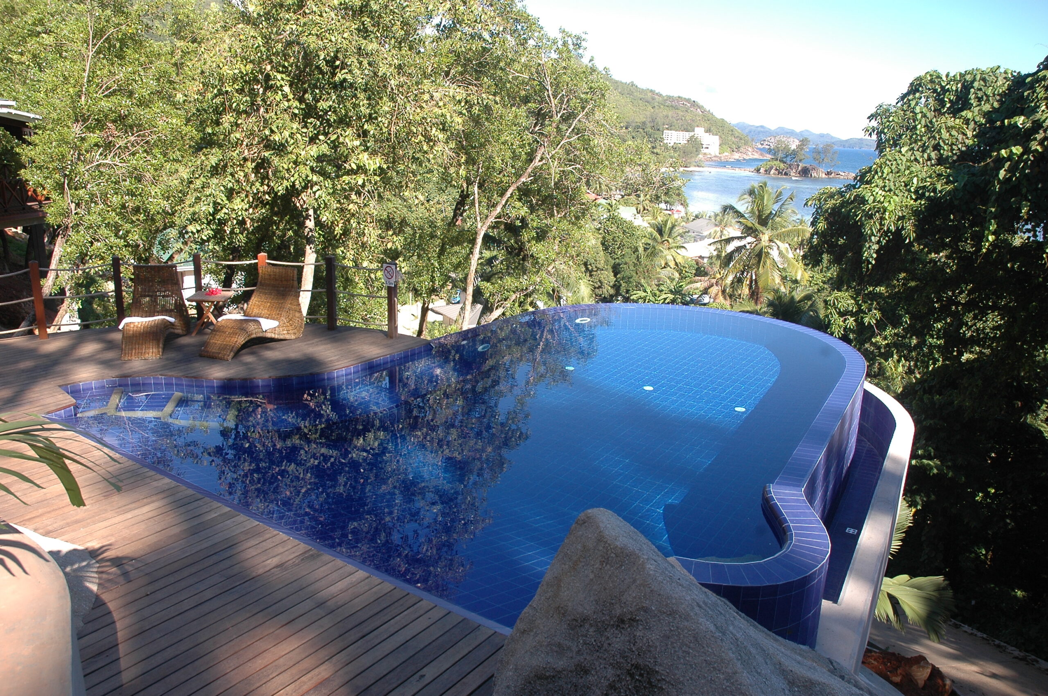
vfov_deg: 47.8
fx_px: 785
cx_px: 524
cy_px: 348
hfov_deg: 67.4
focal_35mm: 27
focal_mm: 18
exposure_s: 1/125
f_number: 8
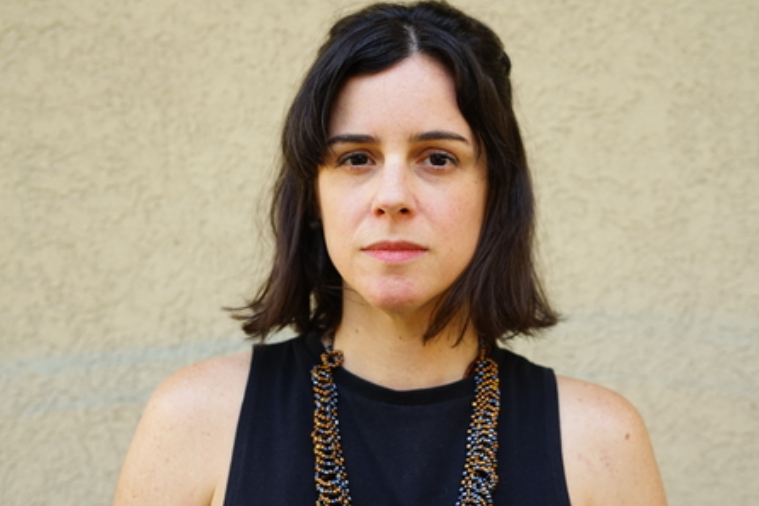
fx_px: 1180
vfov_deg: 24.2
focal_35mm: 56
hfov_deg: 35.6
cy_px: 248
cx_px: 402
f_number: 4
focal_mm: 50
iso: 500
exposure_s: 1/250
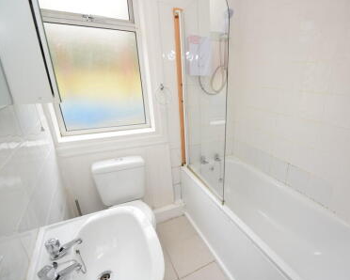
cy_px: 148
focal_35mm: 18
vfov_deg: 73.8
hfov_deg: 84.4
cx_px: 222
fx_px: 187
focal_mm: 10
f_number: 5.6
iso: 500
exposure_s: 1/125
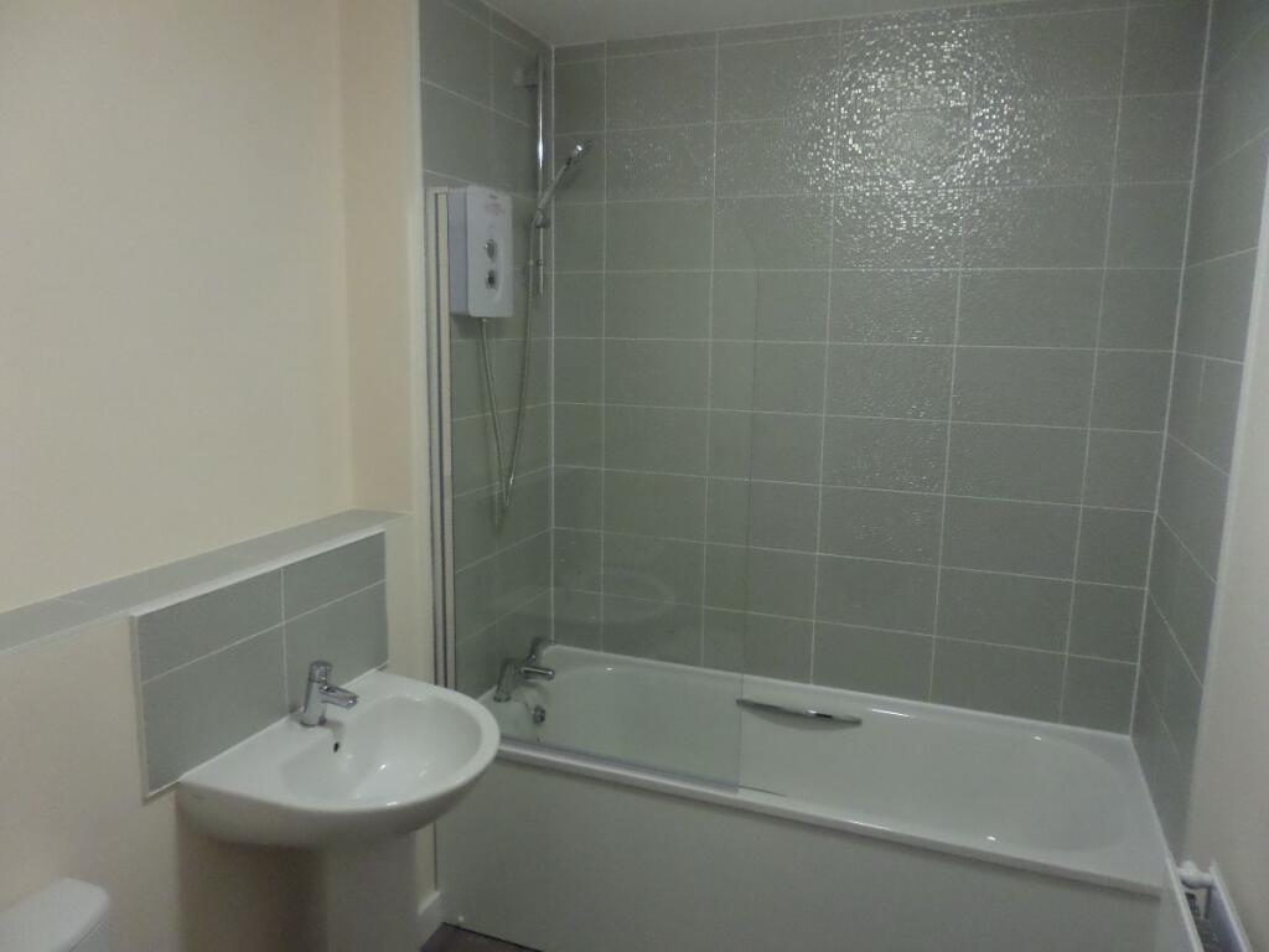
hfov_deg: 71.6
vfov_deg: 56.8
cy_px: 476
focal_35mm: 24
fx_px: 880
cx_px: 634
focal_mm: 4.3
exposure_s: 1/20
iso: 400
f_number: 3.1
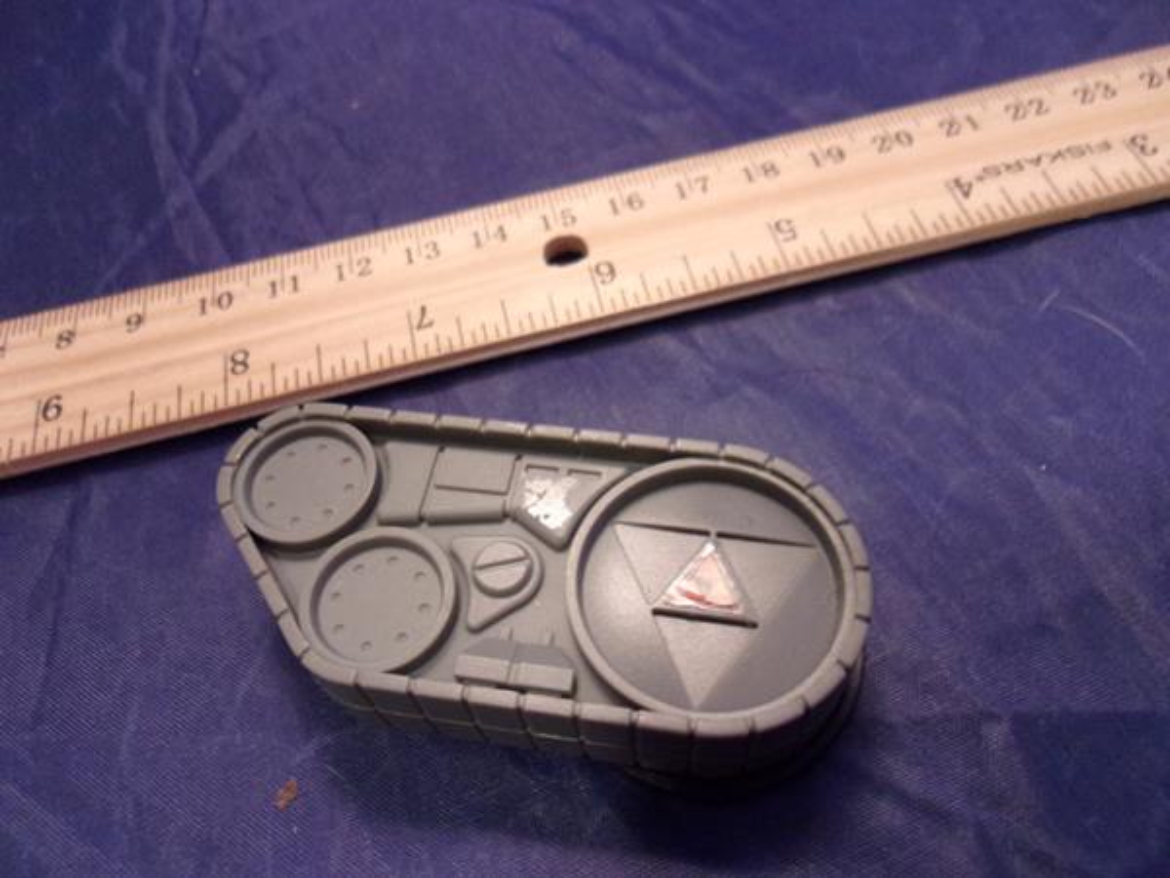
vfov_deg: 51.4
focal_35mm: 27
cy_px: 439
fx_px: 913
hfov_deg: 65.3
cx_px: 585
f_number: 3
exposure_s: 1/24
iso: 400
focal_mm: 4.9
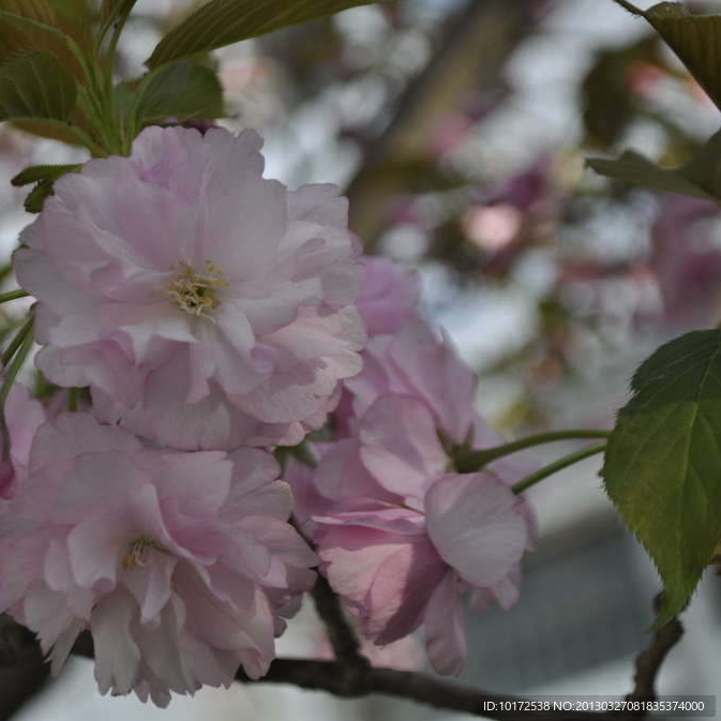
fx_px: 2192
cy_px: 363
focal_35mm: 93
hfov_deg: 18.6
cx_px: 178
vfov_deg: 18.7
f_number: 5.6
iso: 220
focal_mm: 48
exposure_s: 1/125
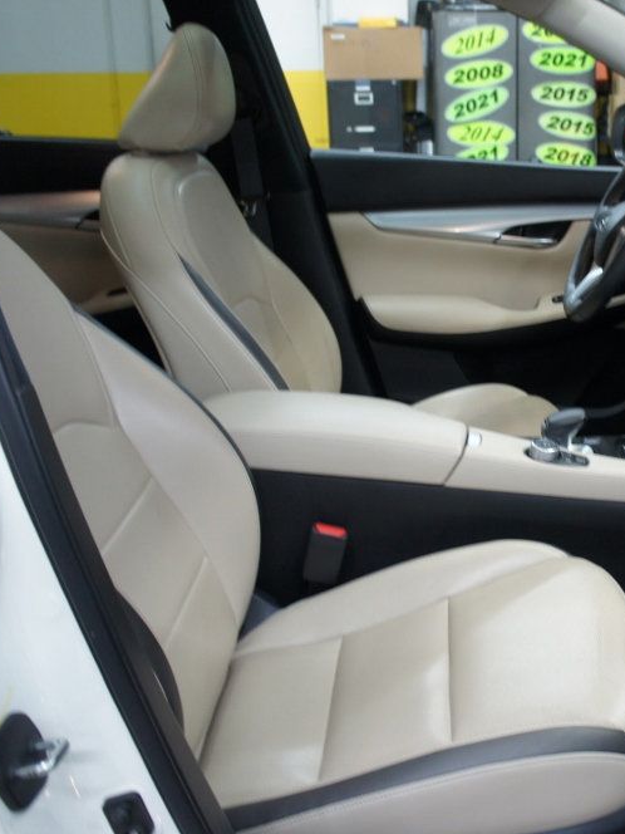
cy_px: 418
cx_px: 604
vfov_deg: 46.8
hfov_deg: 33.4
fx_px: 963
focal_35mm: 40
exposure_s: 1/30
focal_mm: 18
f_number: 3.5
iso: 500
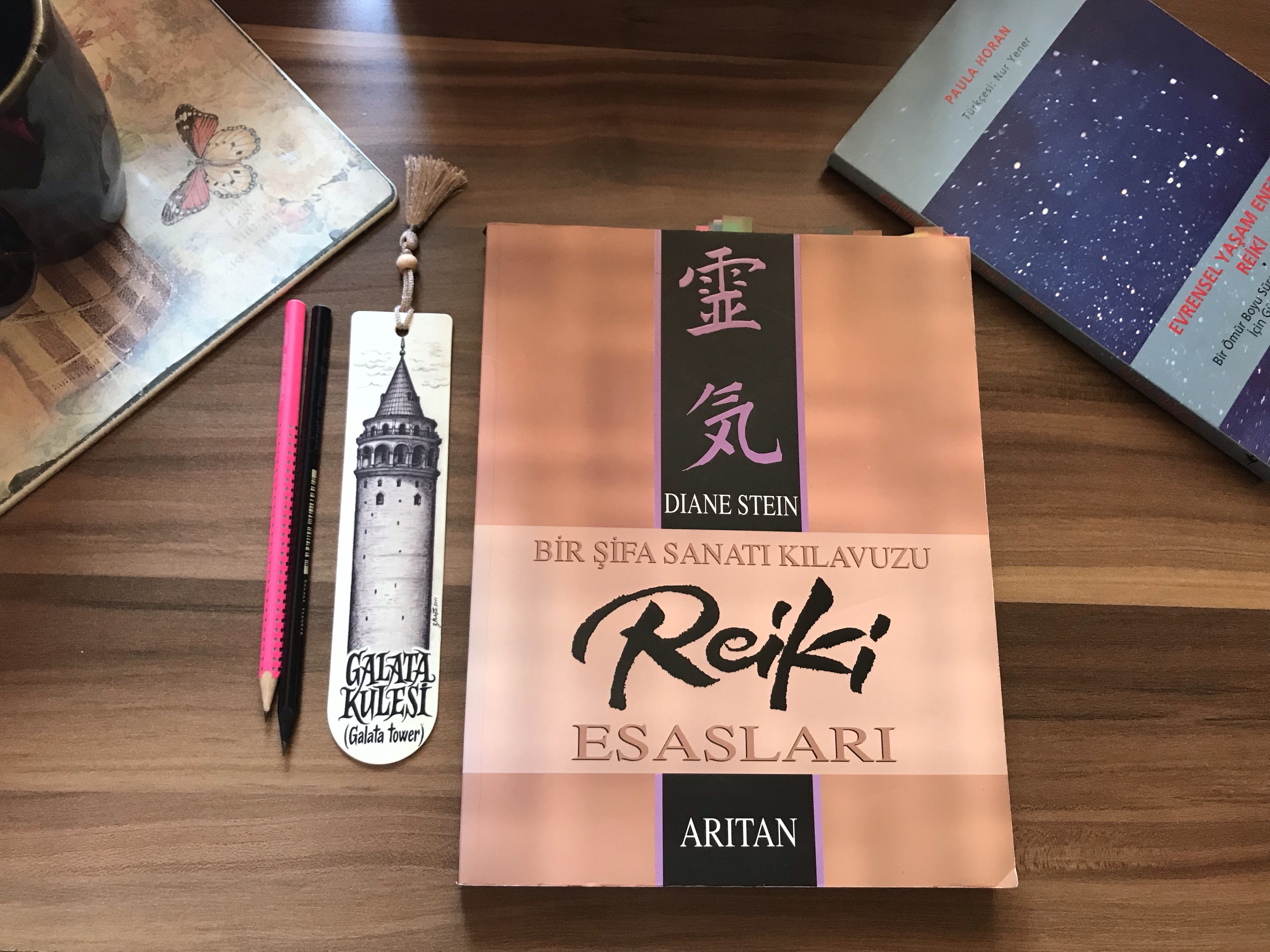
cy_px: 476
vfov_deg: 49.7
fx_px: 1027
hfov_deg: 63.4
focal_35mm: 28
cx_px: 635
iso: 50
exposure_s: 1/17
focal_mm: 3.99
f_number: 1.8
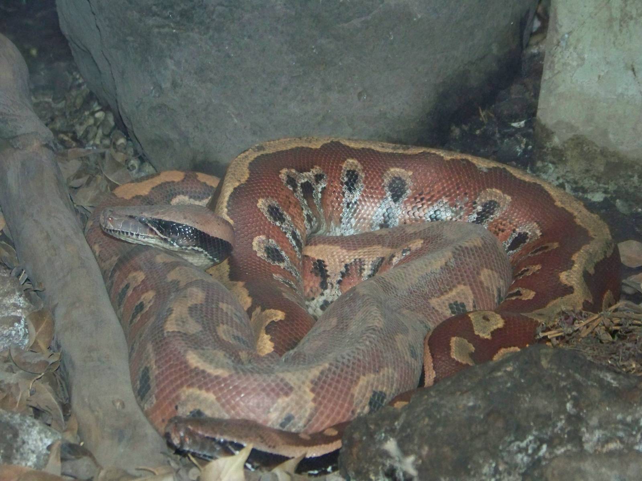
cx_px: 321
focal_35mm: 126
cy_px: 240
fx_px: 2337
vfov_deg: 11.8
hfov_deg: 15.6
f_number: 3.2
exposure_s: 1/125
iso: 400
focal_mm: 21.1
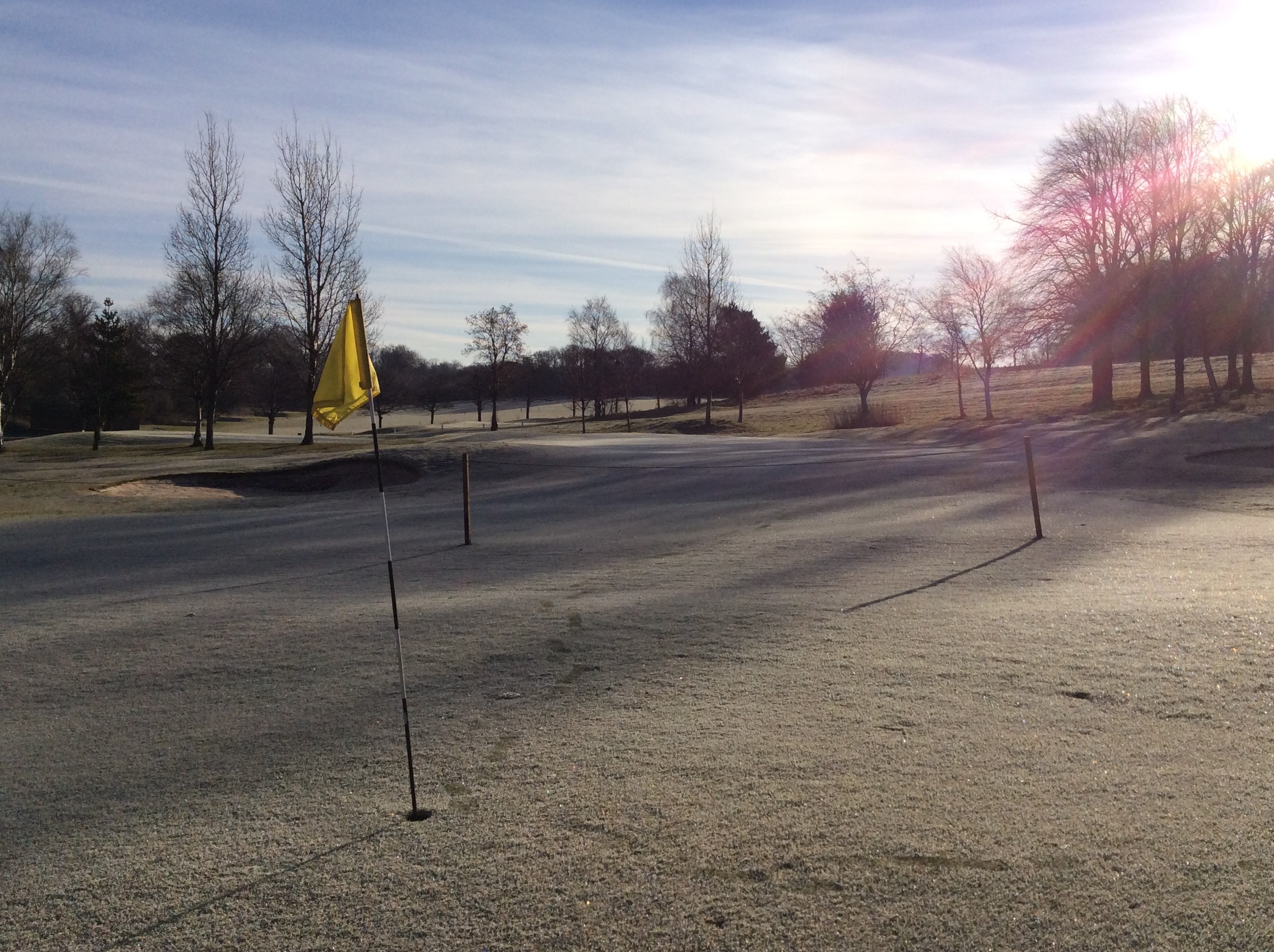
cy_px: 469
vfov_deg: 41.7
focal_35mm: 34
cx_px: 619
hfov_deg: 54.0
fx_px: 1249
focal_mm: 3.3
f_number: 2.4
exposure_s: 1/3367
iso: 32
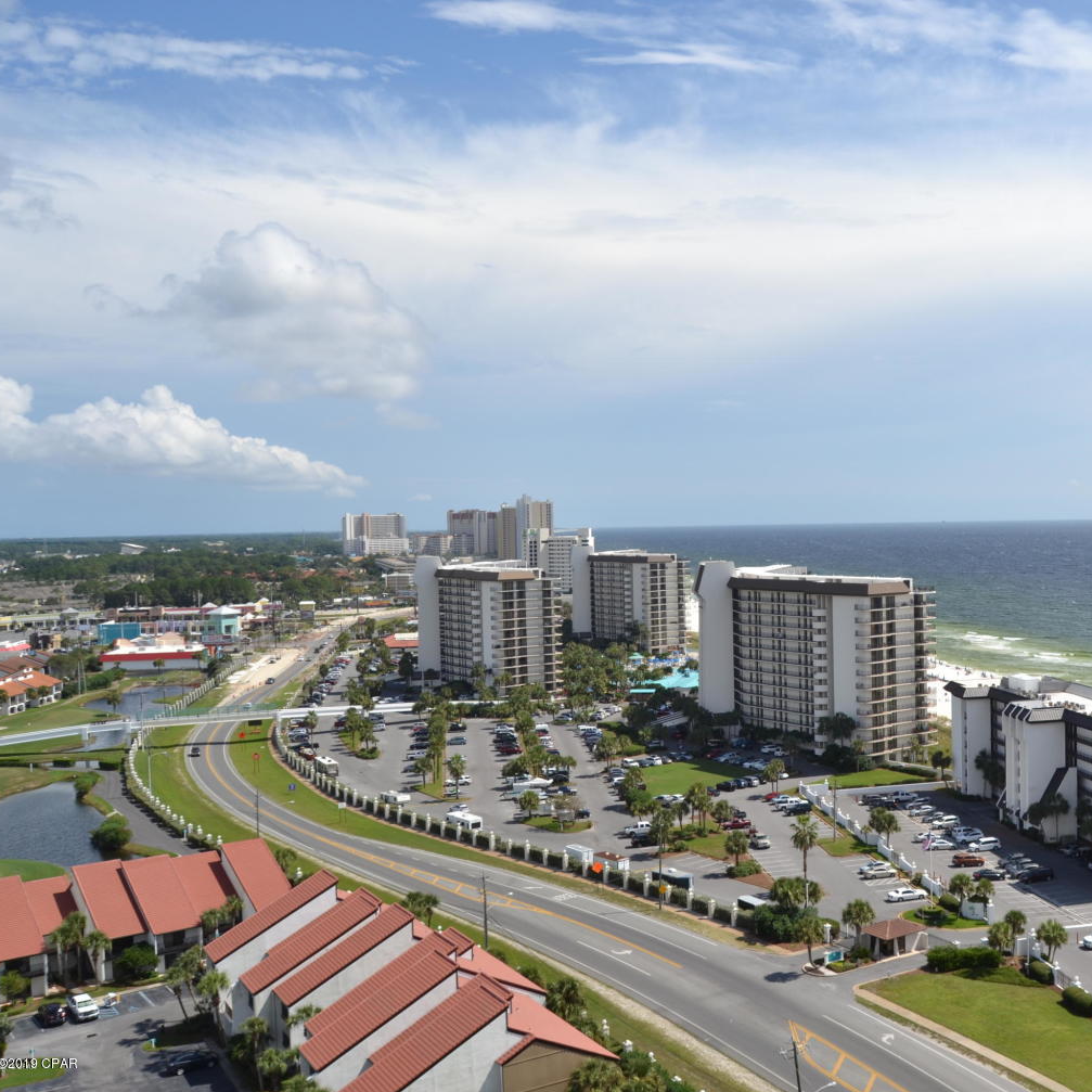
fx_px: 1249
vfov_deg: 47.2
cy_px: 547
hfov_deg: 45.5
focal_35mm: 35
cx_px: 824
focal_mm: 18
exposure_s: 1/320
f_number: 8
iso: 100
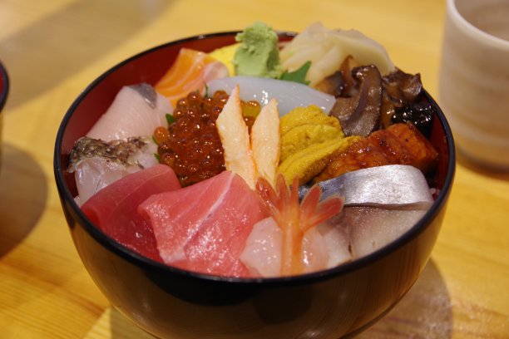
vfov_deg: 22.6
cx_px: 254
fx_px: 848
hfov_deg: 33.4
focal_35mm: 60
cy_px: 170
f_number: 4.5
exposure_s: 1/50
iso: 800
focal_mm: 40
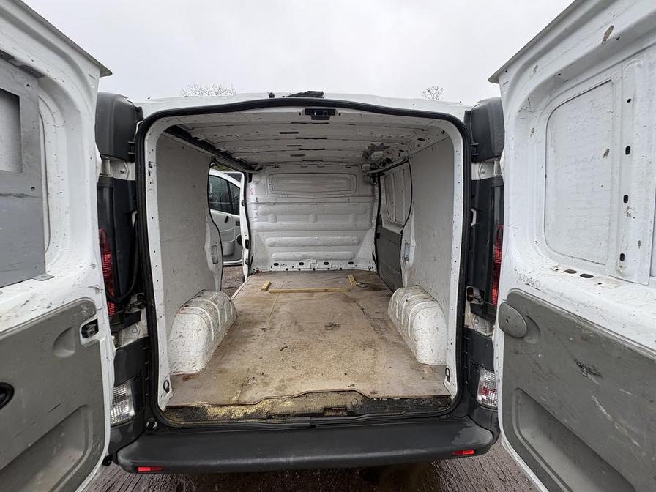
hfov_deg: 102.1
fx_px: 265
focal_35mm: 14
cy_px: 246
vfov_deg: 85.7
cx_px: 328
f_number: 2.2
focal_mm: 2.22
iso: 80
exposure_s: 1/136
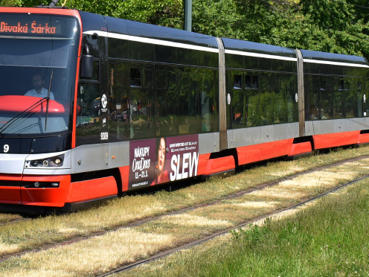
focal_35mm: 121
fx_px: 1290
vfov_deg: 12.1
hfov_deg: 16.2
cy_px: 13
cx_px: 120
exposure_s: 1/320
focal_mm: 32
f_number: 9
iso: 200
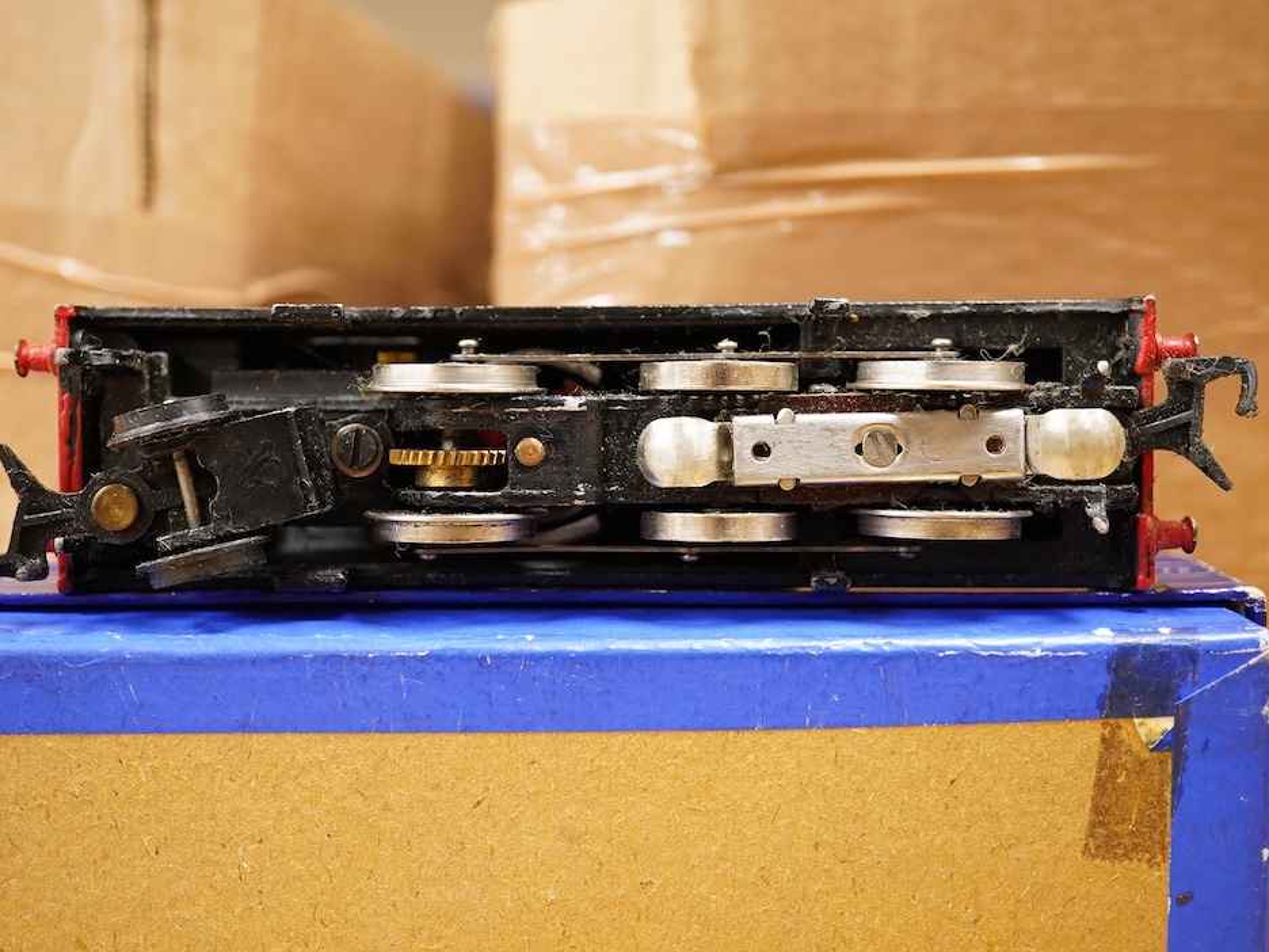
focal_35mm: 52
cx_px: 589
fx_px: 1906
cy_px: 464
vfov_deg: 28.0
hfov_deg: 36.8
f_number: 6.3
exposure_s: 1/80
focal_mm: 30
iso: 2500
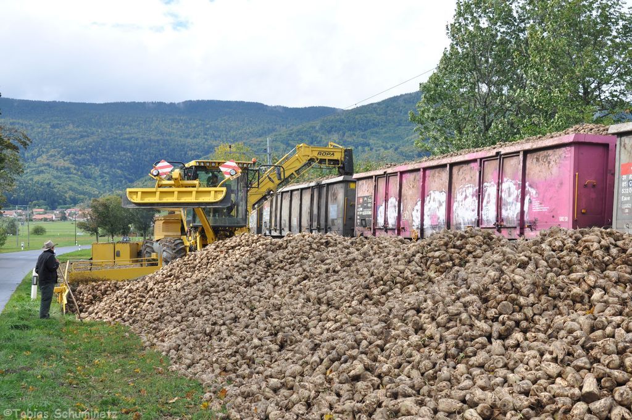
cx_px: 316
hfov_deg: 41.2
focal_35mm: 48
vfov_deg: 28.0
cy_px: 210
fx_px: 842
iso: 320
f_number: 8
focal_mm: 32
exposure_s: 1/400
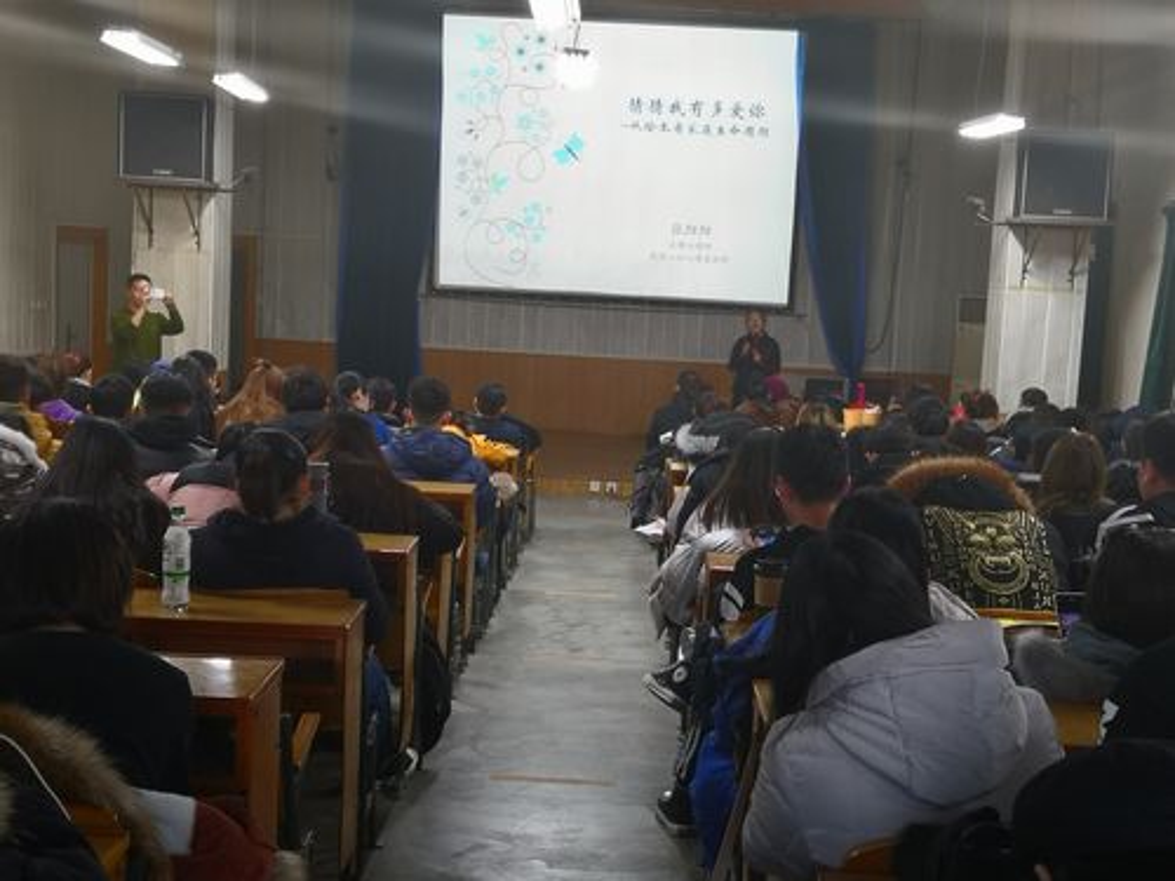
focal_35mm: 47
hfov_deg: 40.4
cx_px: 588
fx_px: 1595
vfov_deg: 30.9
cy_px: 440
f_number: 1.6
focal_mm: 3.95
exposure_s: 1/33.3
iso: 160
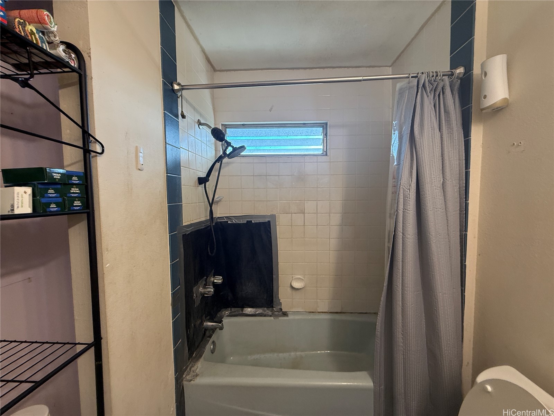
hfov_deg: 102.1
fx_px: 224
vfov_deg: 85.7
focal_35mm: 14
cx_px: 277
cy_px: 208
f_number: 2.2
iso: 160
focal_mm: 2.22
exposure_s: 1/120
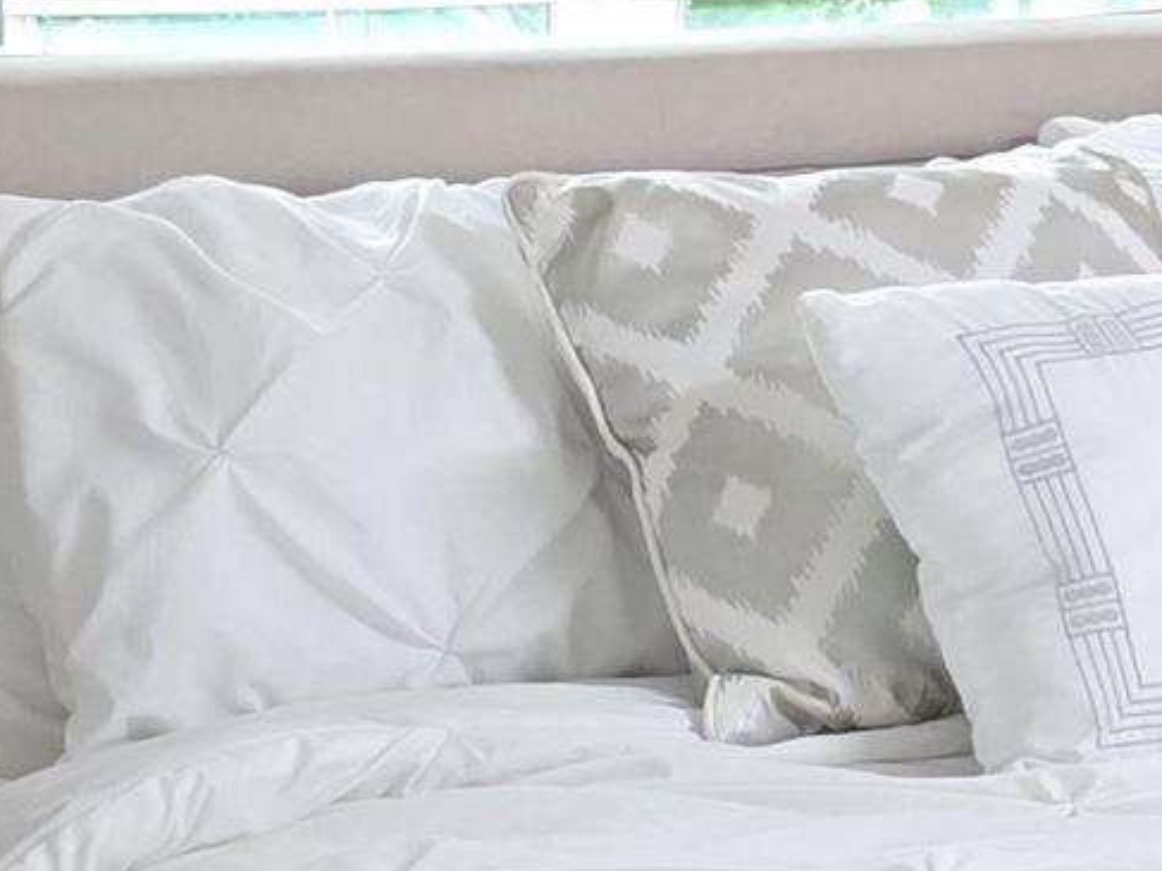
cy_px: 55
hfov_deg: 11.4
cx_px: 2773
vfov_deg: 10.2
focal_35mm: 145
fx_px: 4866
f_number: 1.7
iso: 640
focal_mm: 6.3
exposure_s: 1/120
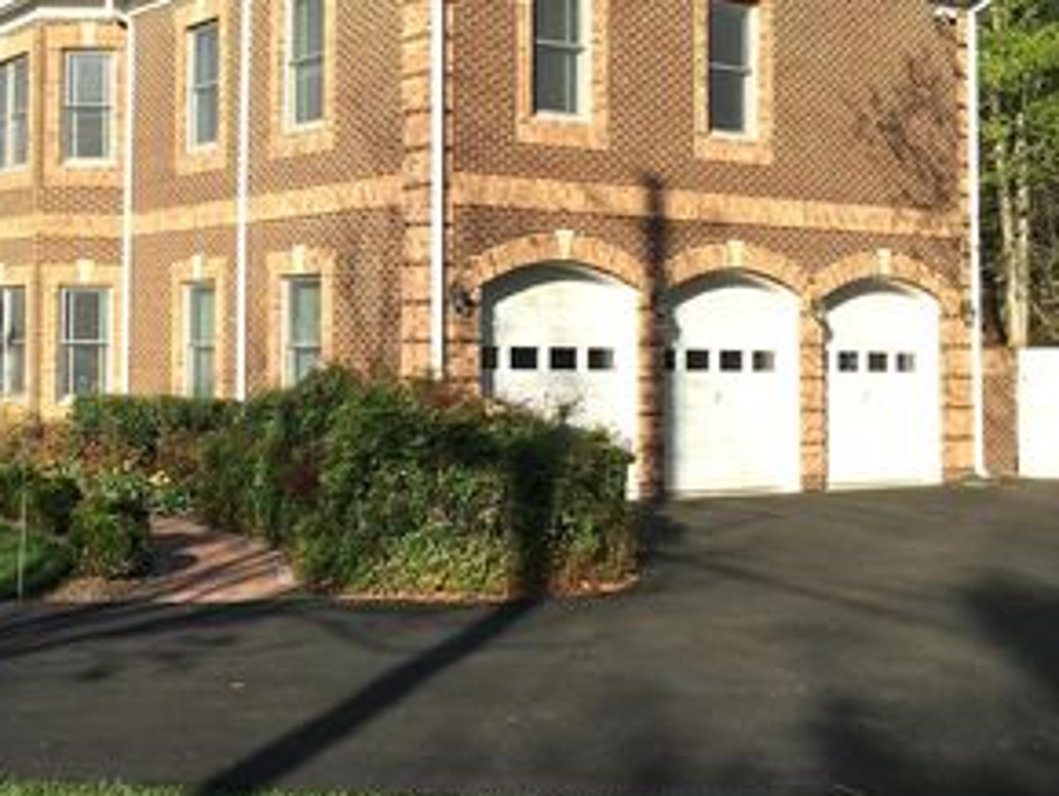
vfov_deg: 29.0
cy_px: 272
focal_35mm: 50
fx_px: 1531
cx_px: 223
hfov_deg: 36.9
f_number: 2.2
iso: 25
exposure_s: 1/1304
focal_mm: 4.15
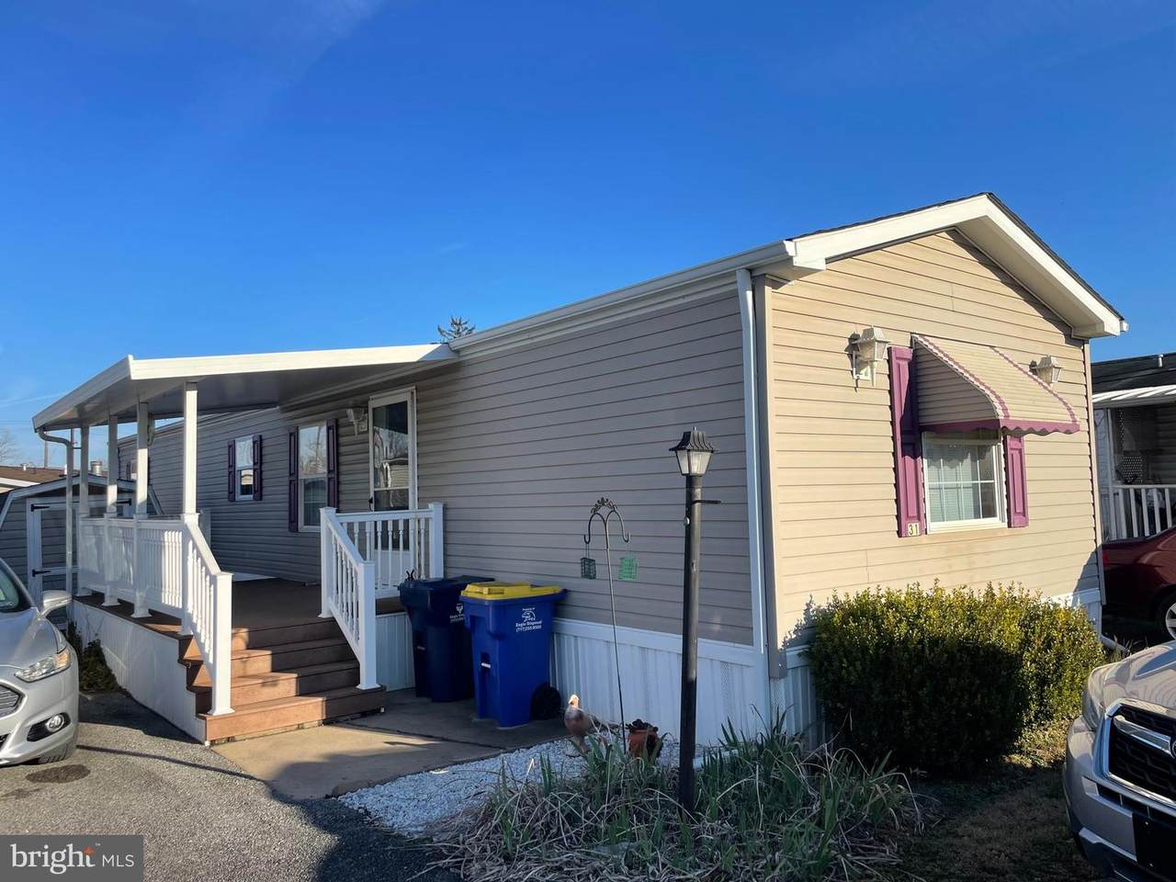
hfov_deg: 67.3
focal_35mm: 26
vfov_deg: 53.1
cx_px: 588
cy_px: 441
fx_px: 883
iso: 32
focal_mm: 4.2
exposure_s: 1/2618
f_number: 1.6
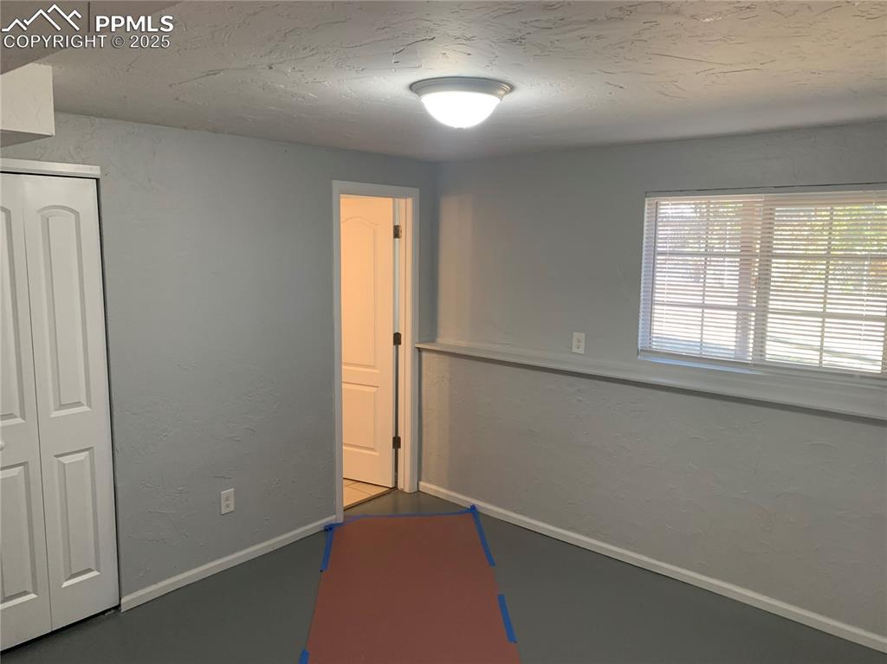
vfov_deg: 53.0
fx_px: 666
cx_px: 444
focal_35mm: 26
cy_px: 332
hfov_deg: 67.3
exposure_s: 1/60
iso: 125
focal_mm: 4.25
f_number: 1.8
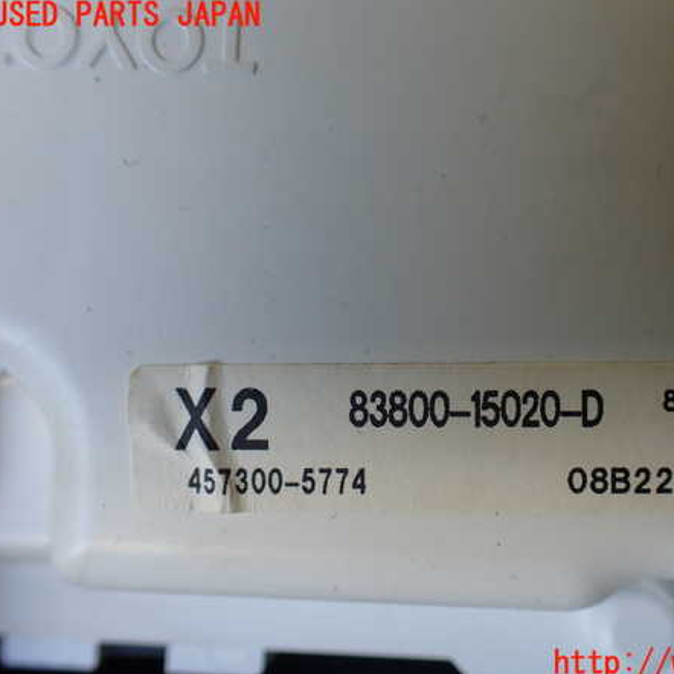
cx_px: 441
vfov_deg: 46.0
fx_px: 793
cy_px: 340
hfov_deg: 45.5
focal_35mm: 36
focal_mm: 5.4
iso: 125
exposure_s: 1/125
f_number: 2.3
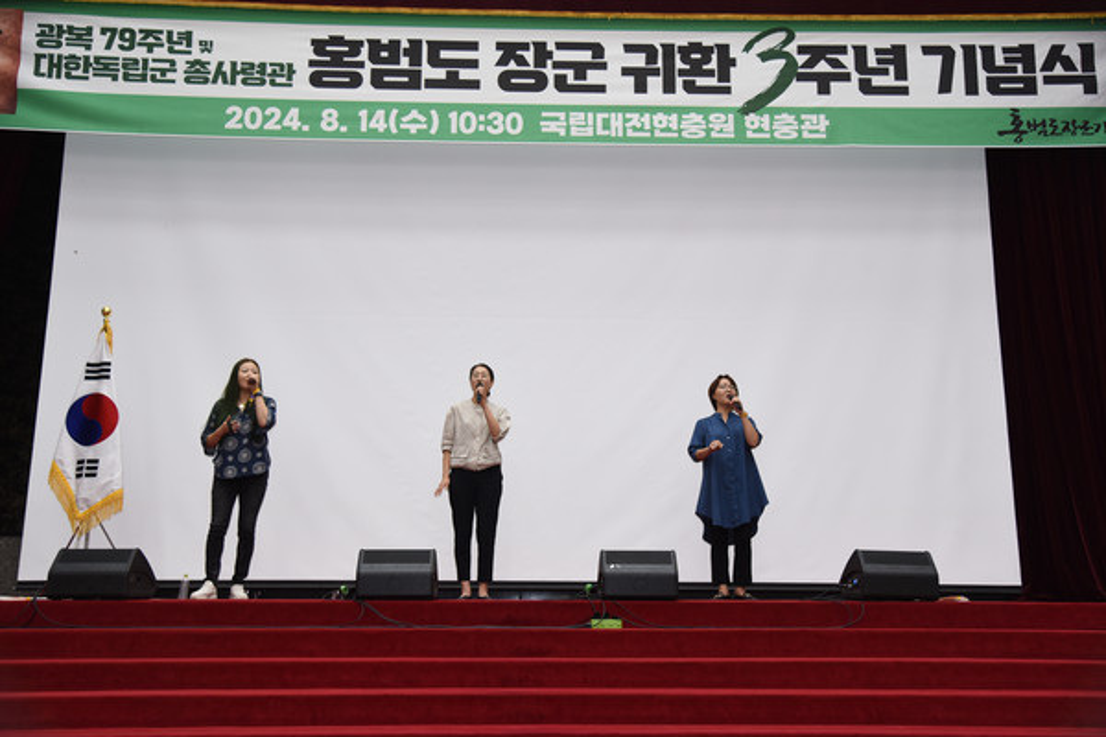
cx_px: 553
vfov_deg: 35.1
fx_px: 1167
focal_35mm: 38
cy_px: 368
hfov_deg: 50.7
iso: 800
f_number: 4
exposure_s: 1/80
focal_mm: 38
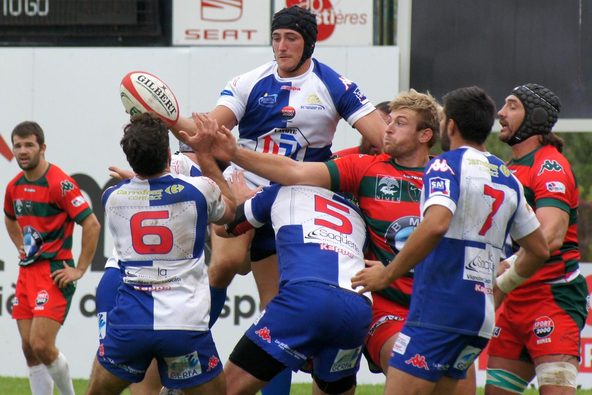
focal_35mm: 345
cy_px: 198
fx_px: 5672
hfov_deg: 6.0
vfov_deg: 4.0
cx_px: 296
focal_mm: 230
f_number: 9
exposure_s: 1/800
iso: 800
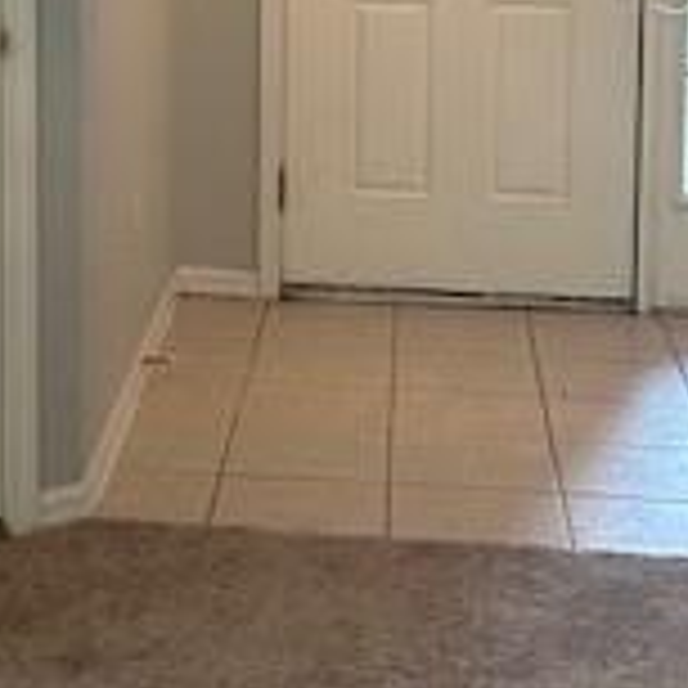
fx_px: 2159
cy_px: -22
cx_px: -4
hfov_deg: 17.7
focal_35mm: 96
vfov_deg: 17.6
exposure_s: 1/60
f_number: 1.5
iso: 160
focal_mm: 5.7
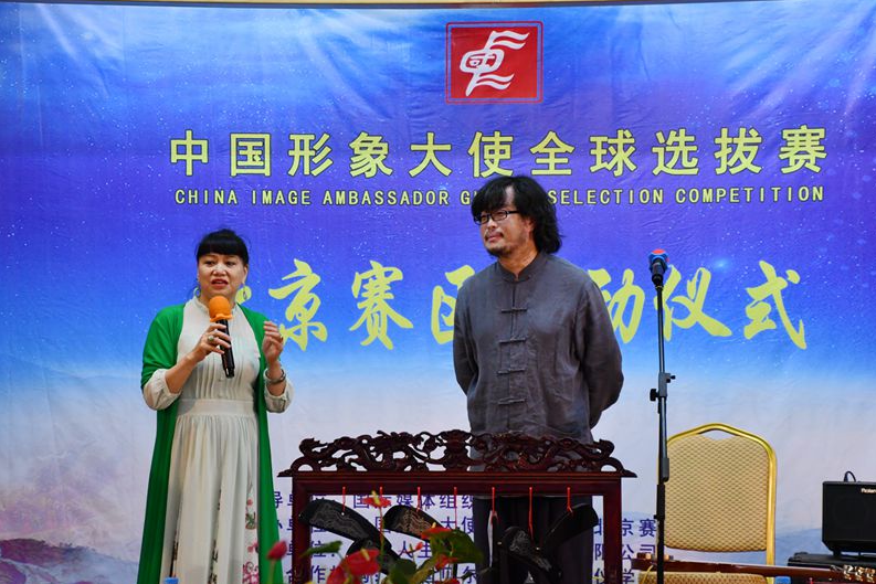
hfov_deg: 17.3
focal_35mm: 118
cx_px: 440
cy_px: 293
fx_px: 2872
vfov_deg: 11.6
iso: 2000
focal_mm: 78
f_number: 5.3
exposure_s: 1/125
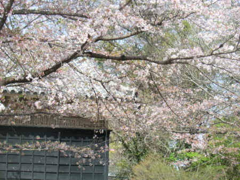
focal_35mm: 145
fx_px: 1006
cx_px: 120
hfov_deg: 13.6
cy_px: 90
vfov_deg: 10.2
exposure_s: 1/250
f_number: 4.6
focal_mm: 25.9
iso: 80
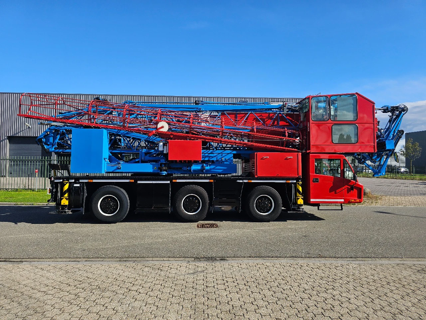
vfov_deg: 58.9
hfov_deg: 73.9
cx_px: 213
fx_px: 283
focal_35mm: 23
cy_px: 160
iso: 10
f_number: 1.7
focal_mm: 6.3
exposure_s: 1/657
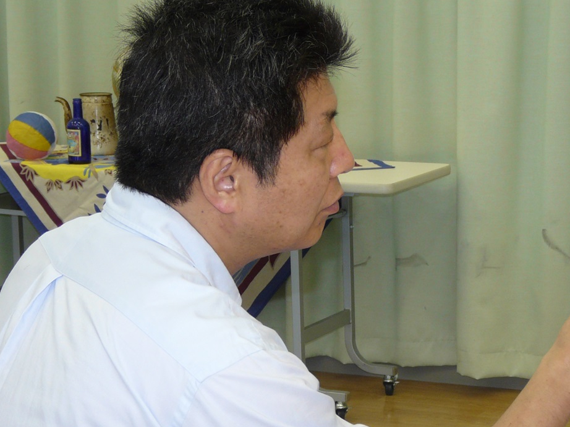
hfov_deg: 18.0
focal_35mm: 108
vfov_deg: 13.7
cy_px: 275
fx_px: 1778
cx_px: 485
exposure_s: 1/50
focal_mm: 10
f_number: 3.2
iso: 100
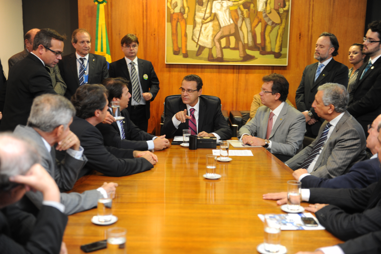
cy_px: 127
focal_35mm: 48
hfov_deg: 41.1
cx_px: 190
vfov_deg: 28.0
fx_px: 508
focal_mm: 48
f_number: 2.8
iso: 1250
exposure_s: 1/60
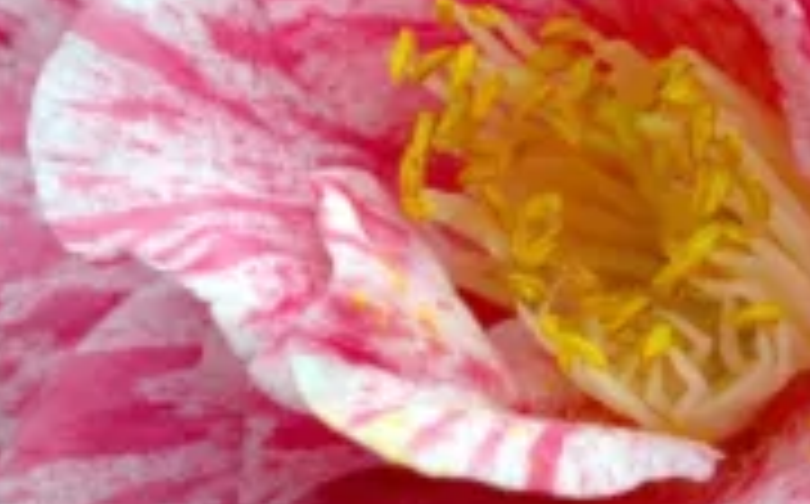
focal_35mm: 343
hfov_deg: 6.1
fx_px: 7562
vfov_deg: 3.8
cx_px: 688
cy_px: 65
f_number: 9
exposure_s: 1/320
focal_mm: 56
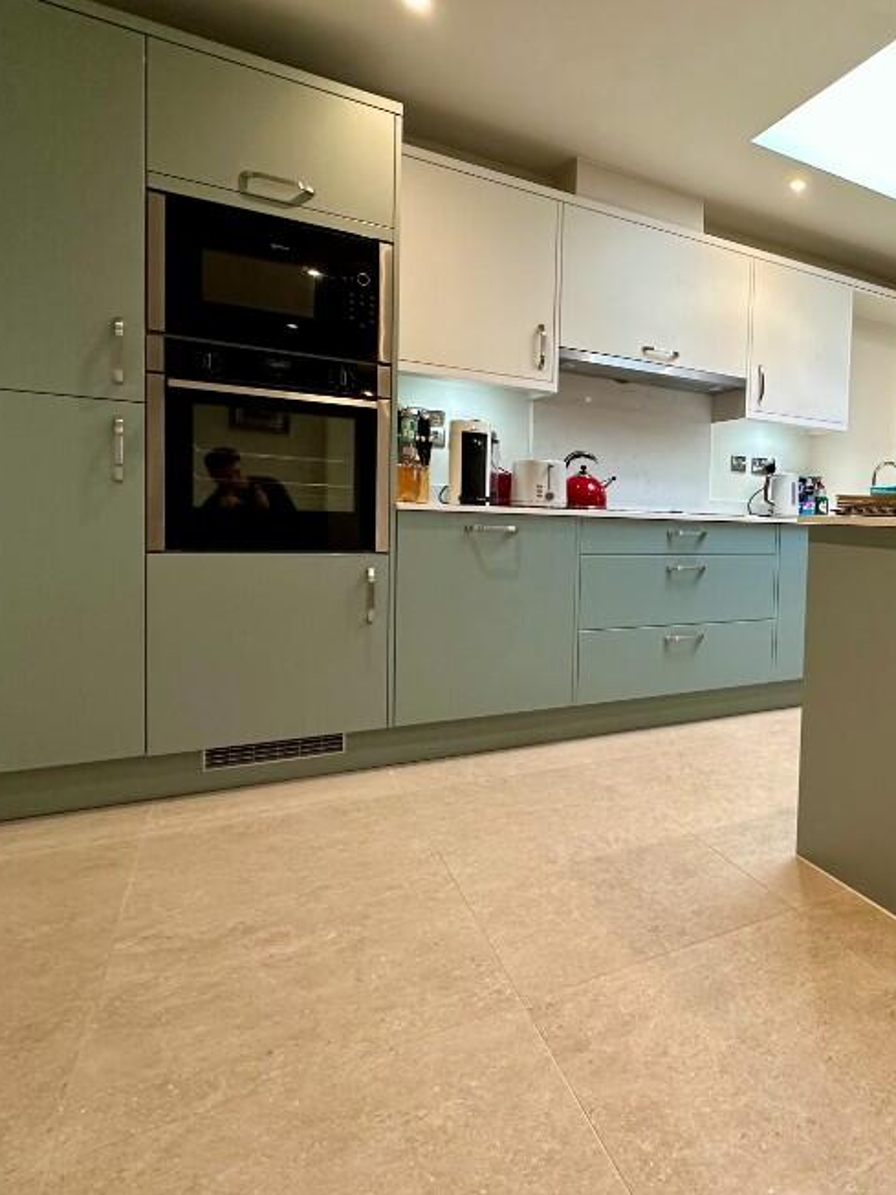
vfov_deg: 76.3
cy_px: 555
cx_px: 797
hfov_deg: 53.8
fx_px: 759
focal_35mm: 22
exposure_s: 1/100
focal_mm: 2.22
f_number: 2.2
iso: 250
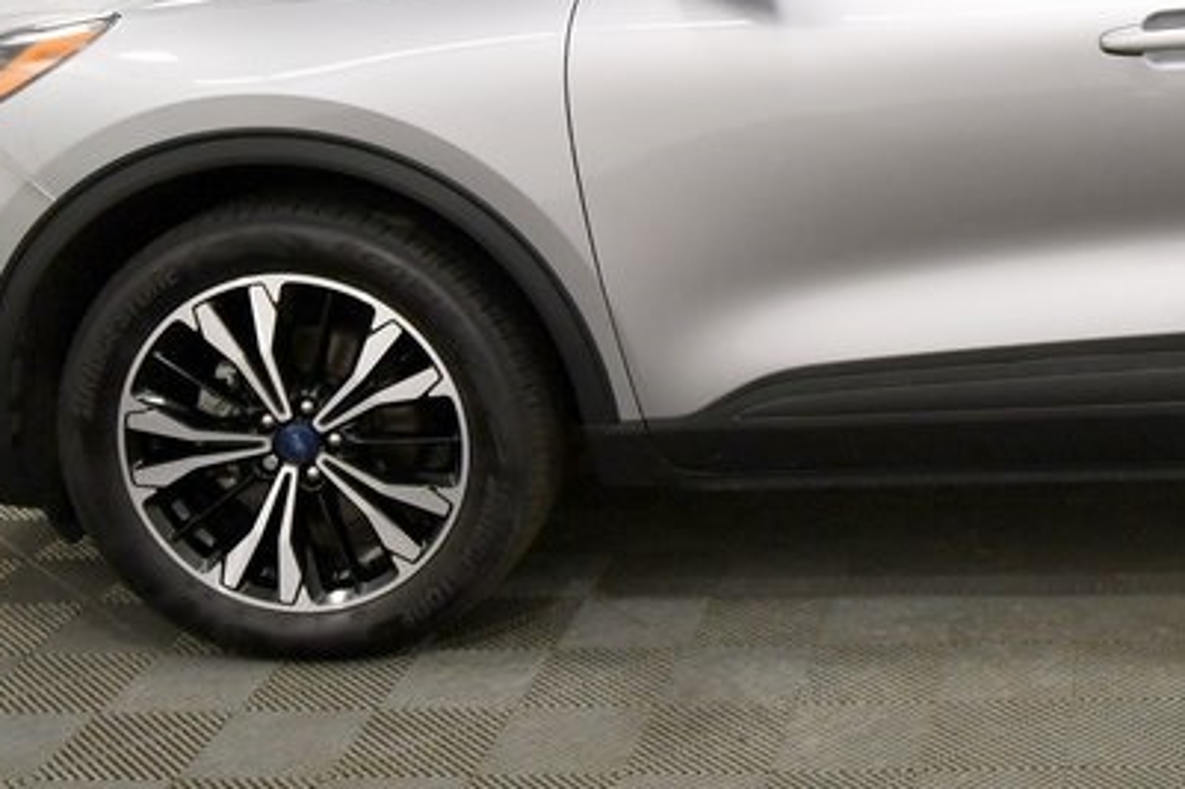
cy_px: 96
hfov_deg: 27.5
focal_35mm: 69
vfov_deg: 19.4
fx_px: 2270
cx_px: 1194
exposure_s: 1/125
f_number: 5.3
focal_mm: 18
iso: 900
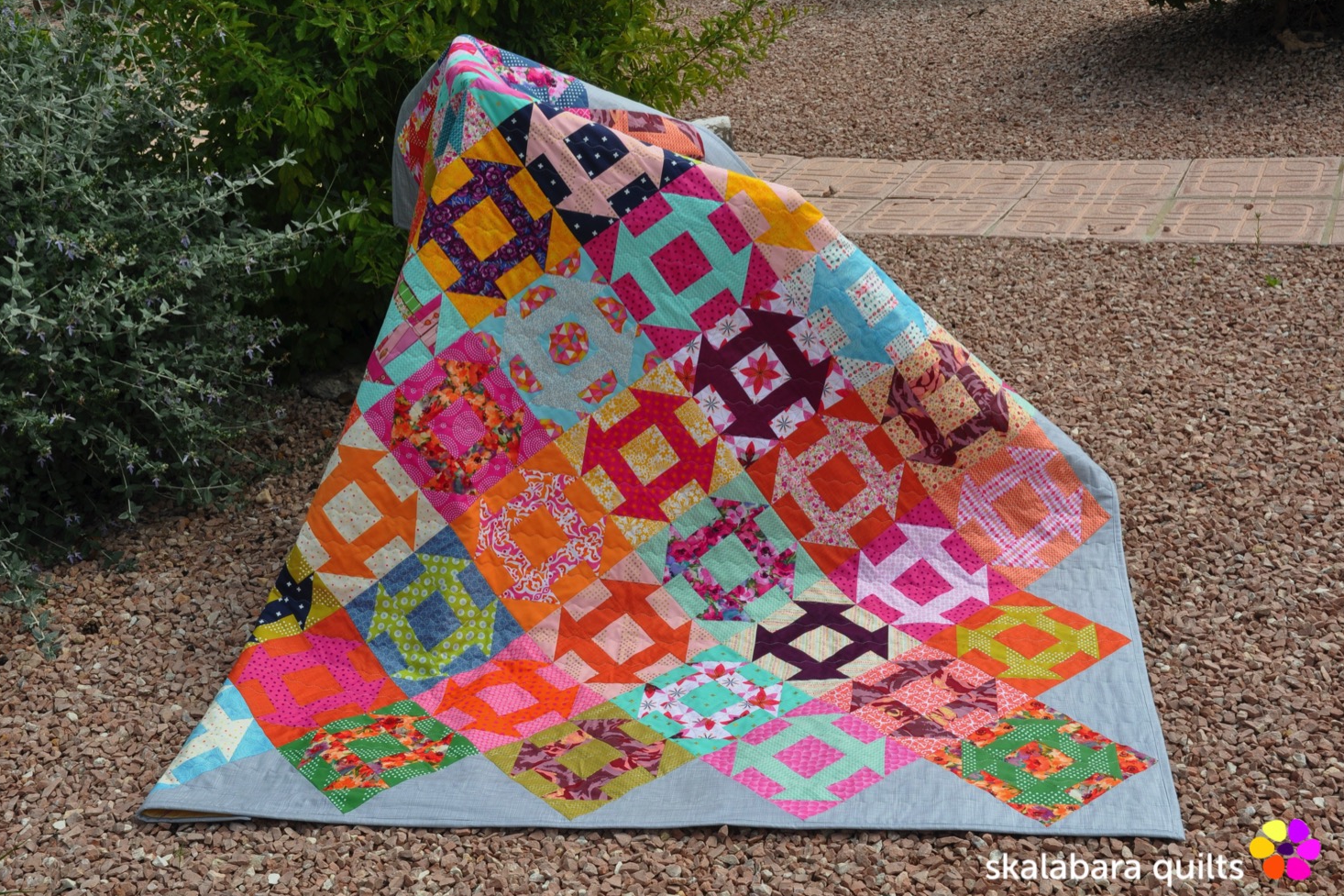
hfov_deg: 42.7
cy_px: 450
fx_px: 1717
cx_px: 670
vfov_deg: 29.2
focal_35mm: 46
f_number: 14
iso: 200
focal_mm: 30
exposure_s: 1/200
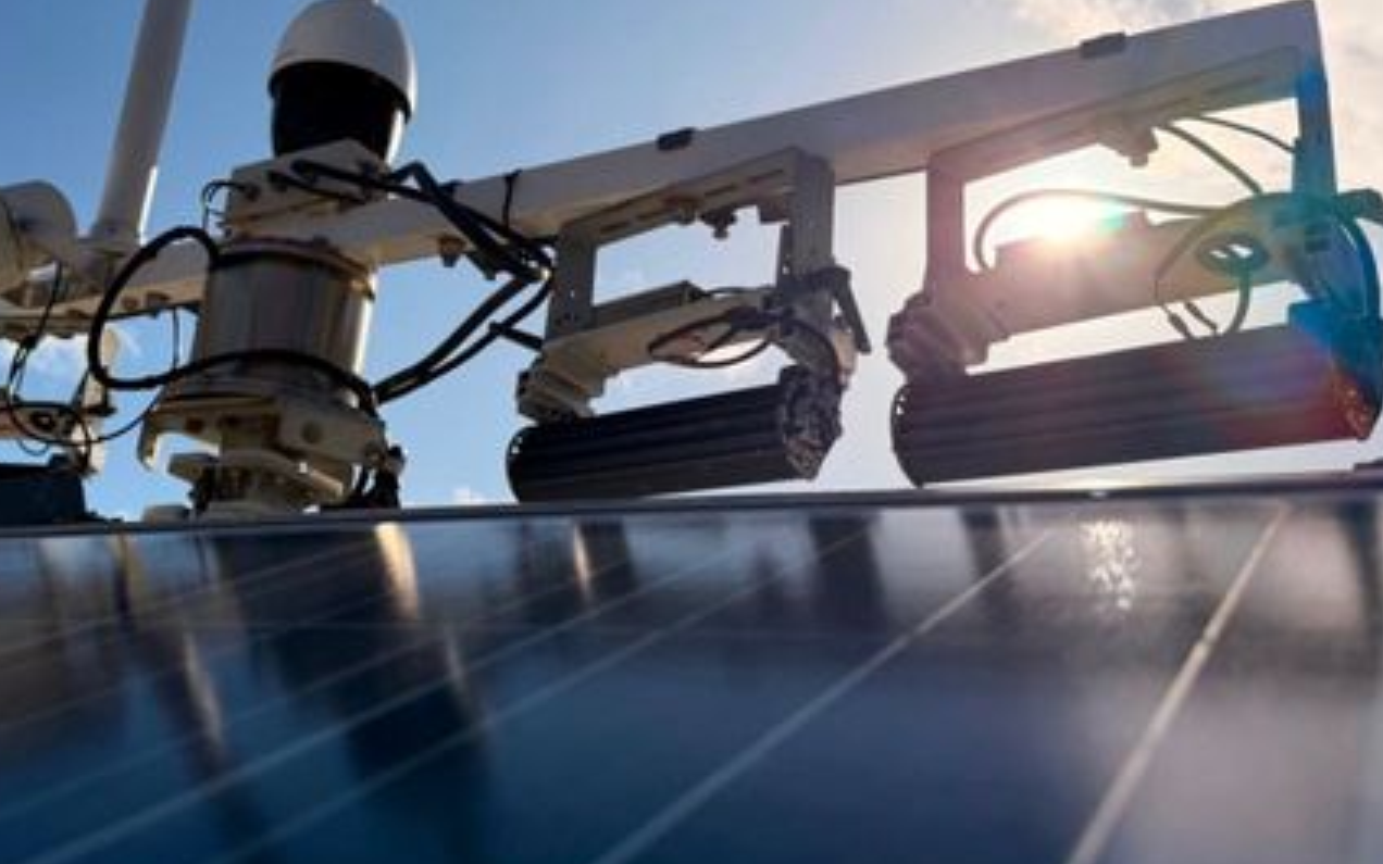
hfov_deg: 52.9
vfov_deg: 35.2
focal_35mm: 36
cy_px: 336
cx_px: 457
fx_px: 1357
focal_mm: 6.76
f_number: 1.78
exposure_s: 1/11905
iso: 100
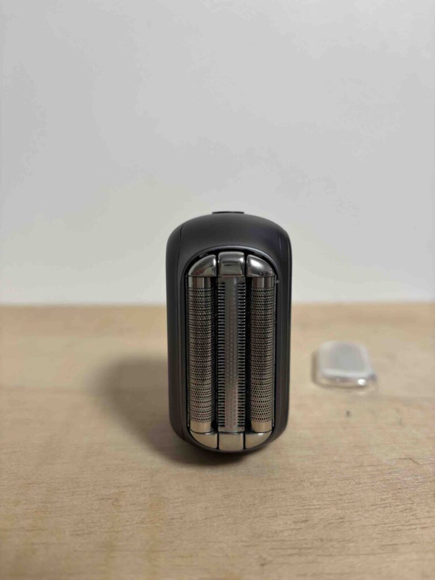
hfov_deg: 53.1
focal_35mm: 26
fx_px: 436
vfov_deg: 67.3
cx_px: 218
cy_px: 290
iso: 80
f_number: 1.6
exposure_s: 1/121
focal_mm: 5.96
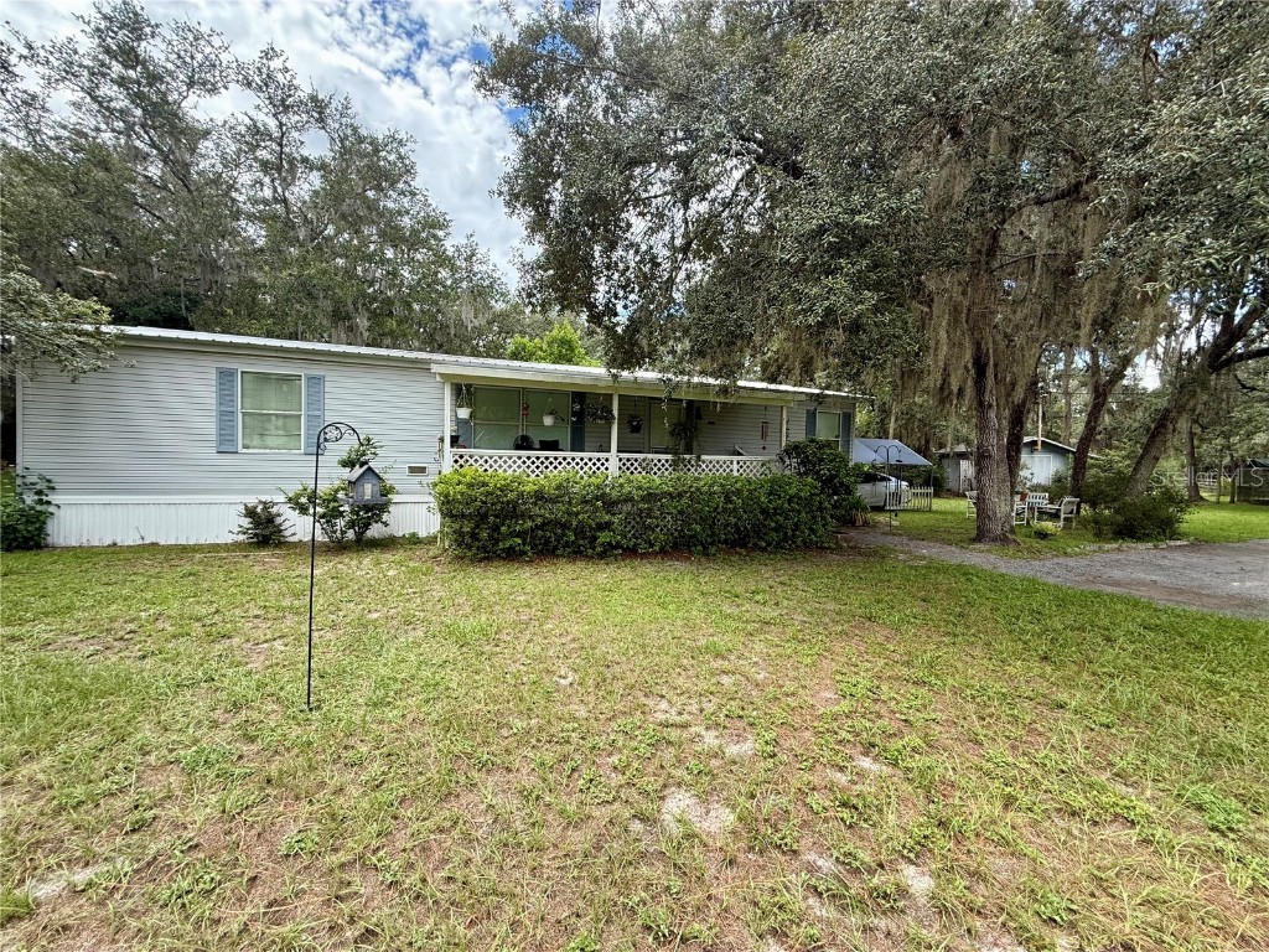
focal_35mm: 14
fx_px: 513
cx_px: 634
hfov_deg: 102.1
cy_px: 476
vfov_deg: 85.7
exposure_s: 1/353
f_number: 2.2
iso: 50
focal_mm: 2.22
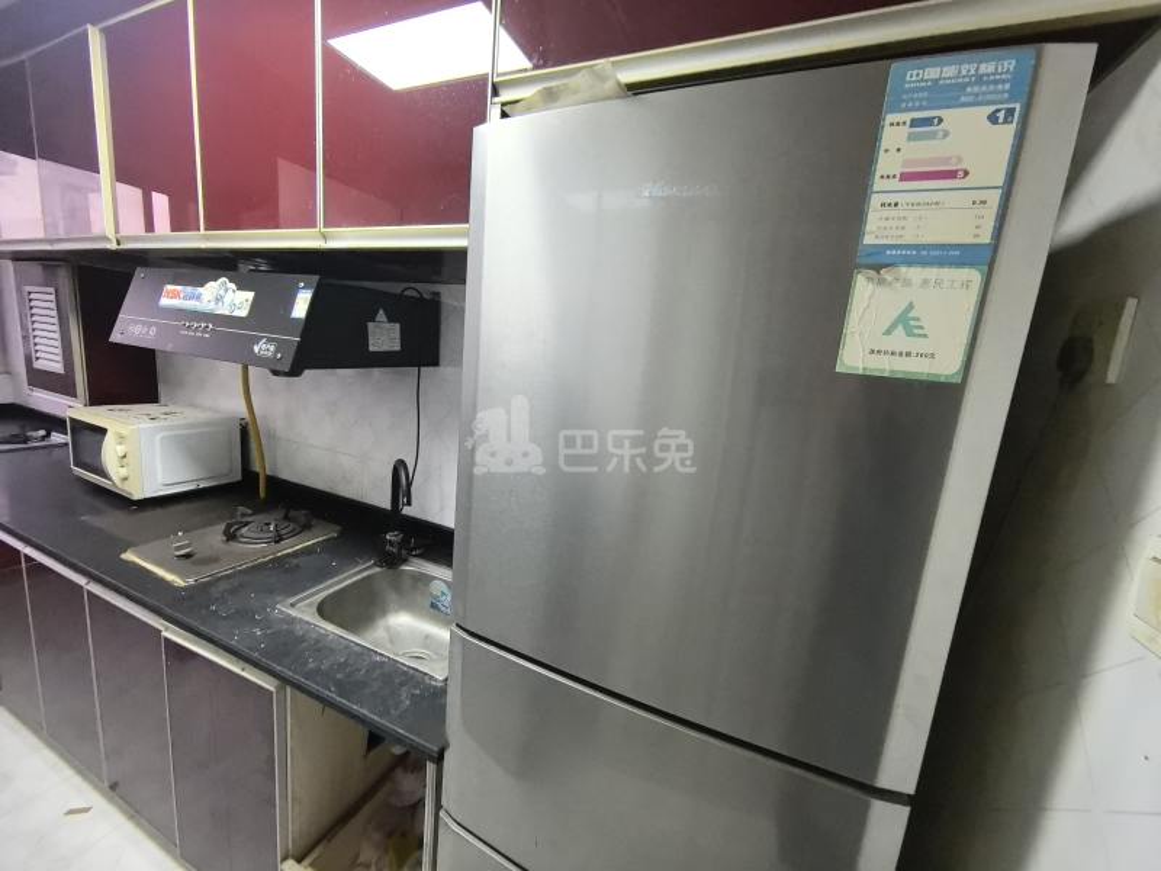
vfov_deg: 89.9
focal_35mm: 13
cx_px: 580
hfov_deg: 106.2
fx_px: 436
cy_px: 436
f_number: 2.2
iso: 400
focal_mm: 1.95
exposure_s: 1/33.3
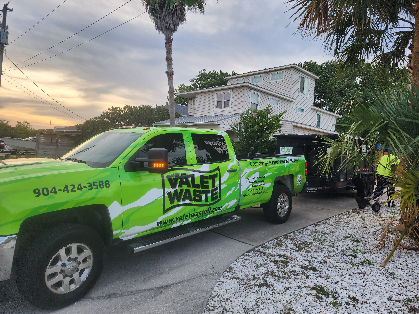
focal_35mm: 23
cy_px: 157
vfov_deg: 58.9
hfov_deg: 73.9
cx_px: 210
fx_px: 278
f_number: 1.8
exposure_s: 1/180
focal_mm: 6.4
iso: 25
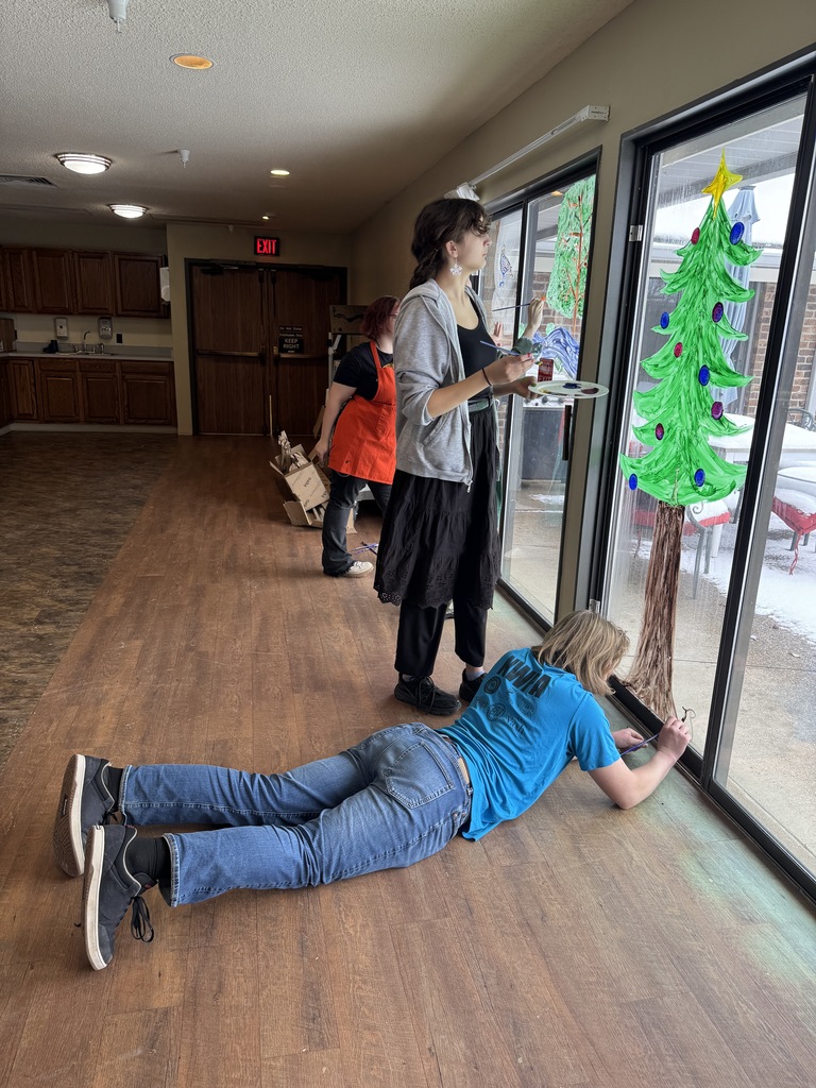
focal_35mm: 24
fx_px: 754
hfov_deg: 56.8
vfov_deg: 71.6
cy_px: 544
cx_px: 408
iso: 100
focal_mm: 6.76
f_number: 1.78
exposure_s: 1/120
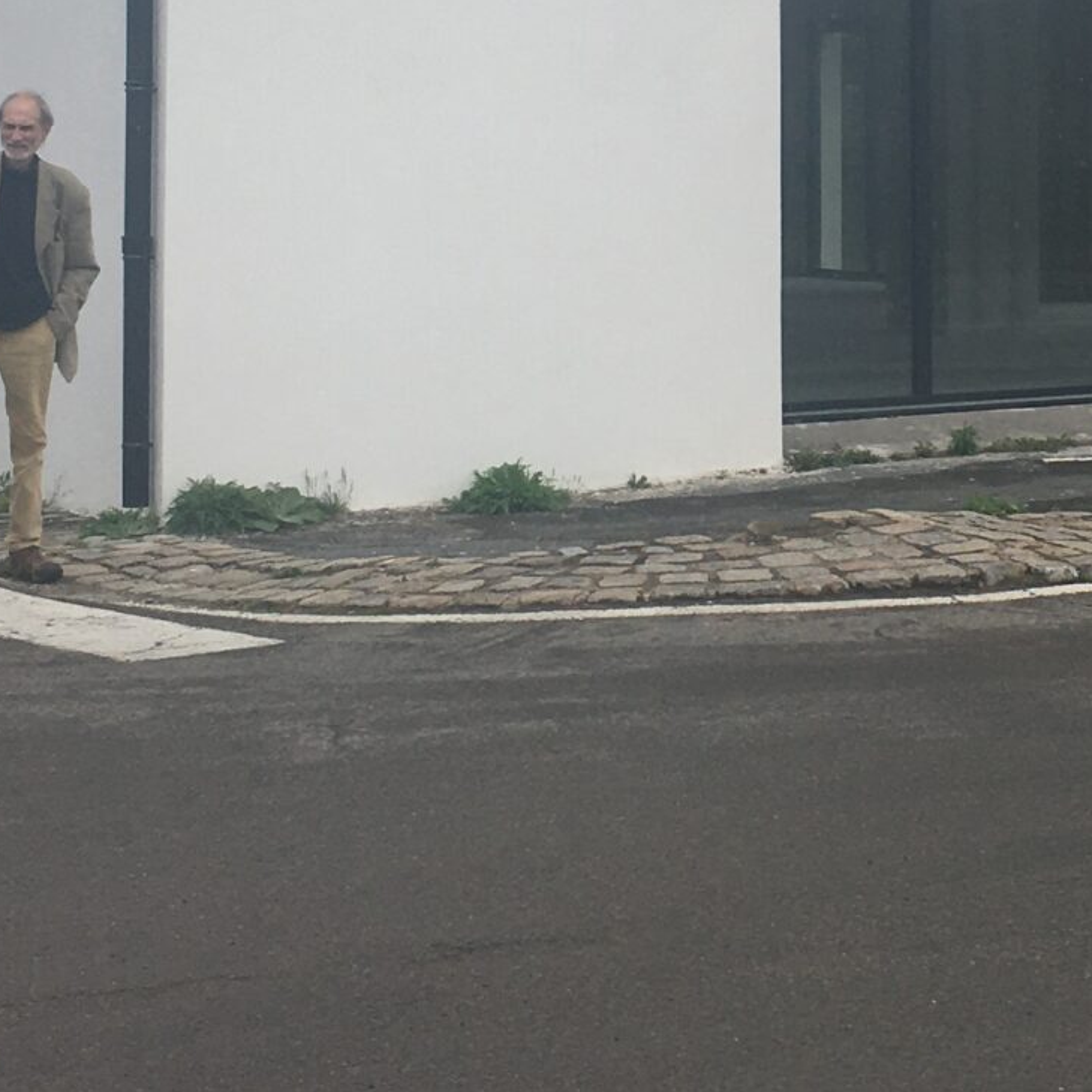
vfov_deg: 19.0
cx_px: 963
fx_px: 3212
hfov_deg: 19.0
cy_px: 114
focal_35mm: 90
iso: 25
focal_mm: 4.15
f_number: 2.2
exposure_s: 1/1282
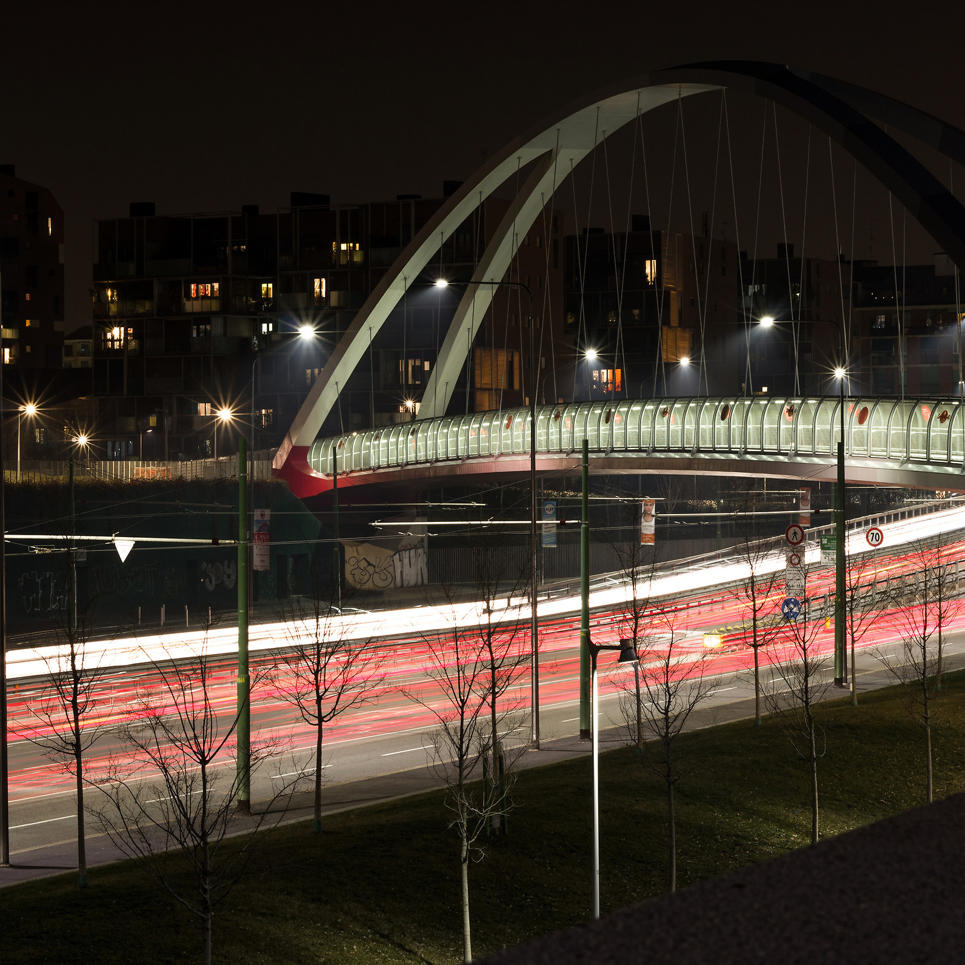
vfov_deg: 18.1
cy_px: 482
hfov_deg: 18.1
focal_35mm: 96
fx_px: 3028
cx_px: 625
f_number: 11
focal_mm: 50
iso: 100
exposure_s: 8
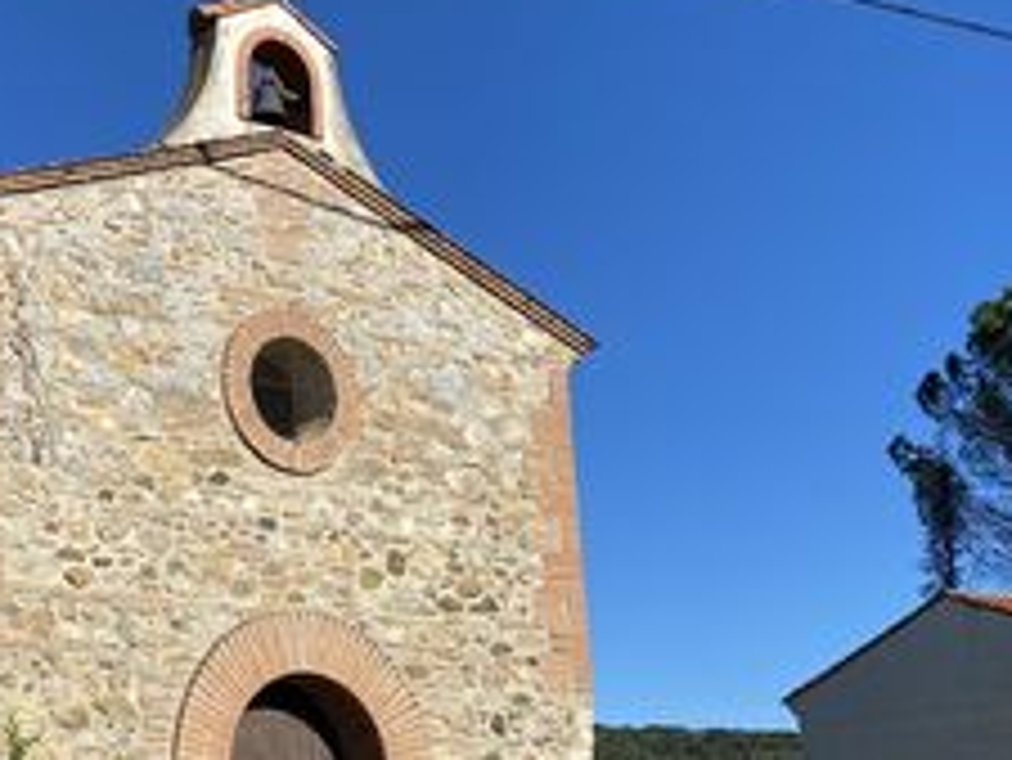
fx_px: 1521
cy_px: 558
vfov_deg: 27.7
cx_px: 94
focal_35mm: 52
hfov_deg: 34.7
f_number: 1.8
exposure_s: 1/3846
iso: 32
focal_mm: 4.25
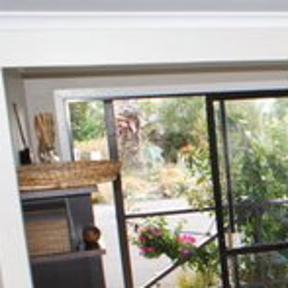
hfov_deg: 20.2
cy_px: 292
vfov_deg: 22.1
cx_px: 419
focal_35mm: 75
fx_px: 706
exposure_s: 1/80
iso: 400
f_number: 5.6
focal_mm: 18
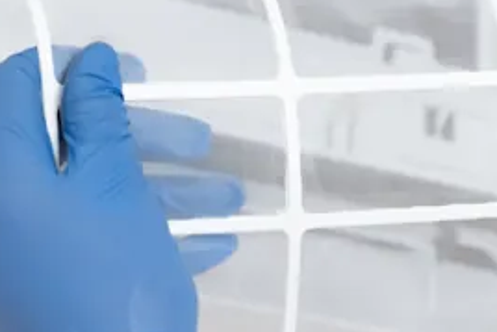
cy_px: 113
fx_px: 3605
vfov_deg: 5.3
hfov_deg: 7.8
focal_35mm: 261
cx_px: 551
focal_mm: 70
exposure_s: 1/125
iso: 200
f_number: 4.5
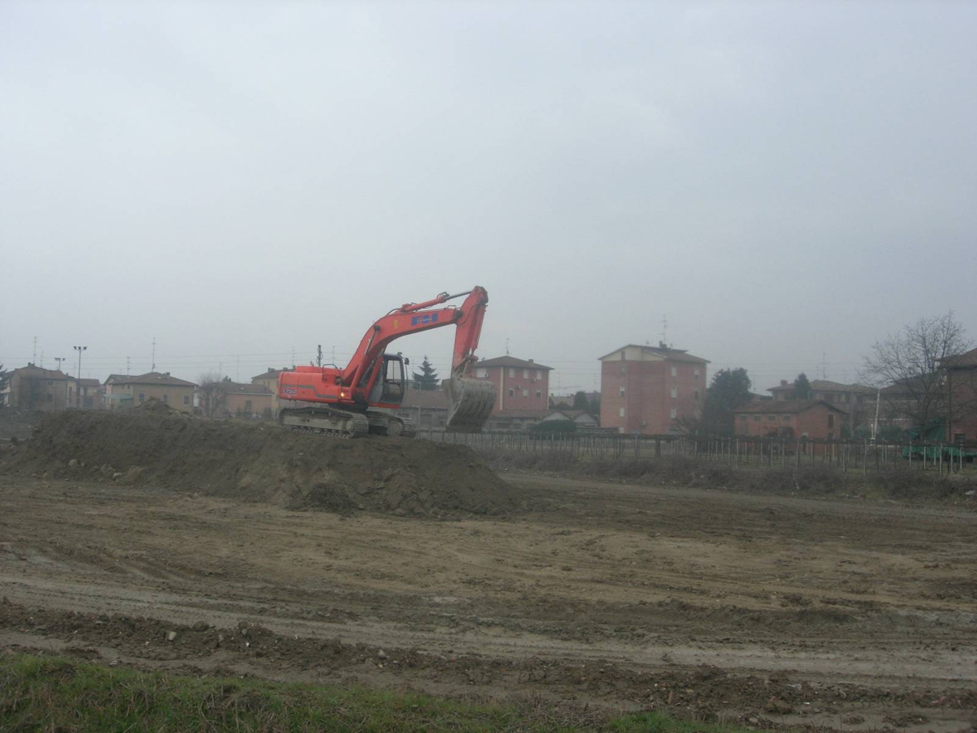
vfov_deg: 37.7
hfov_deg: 49.0
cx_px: 488
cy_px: 366
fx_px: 1073
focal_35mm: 38
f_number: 4.8
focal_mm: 7.8
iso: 100
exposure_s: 1/110
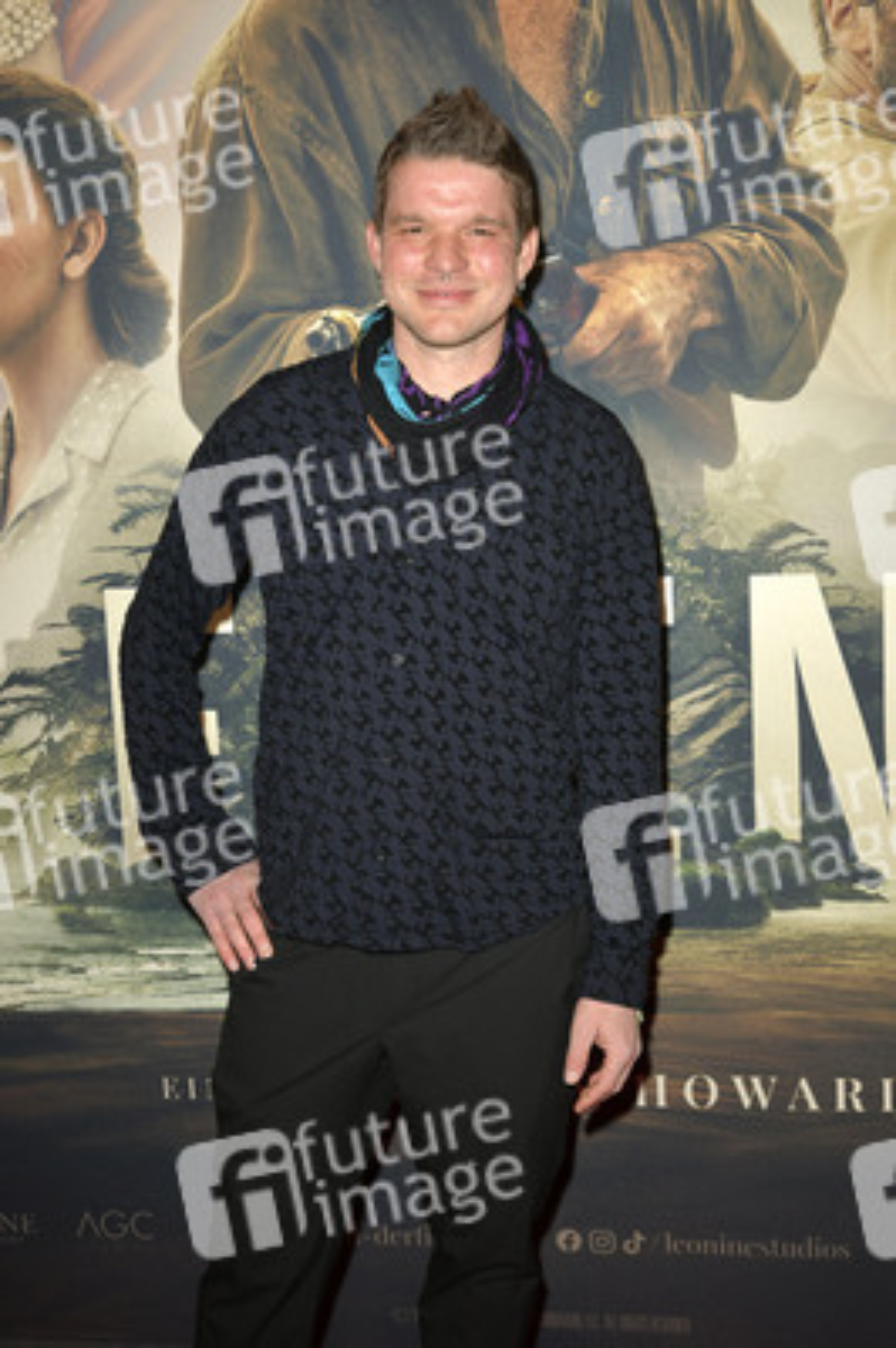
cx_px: 448
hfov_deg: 26.9
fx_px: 1870
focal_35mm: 50
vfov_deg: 39.6
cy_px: 674
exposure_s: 1/250
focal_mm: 50
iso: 250
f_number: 5.6
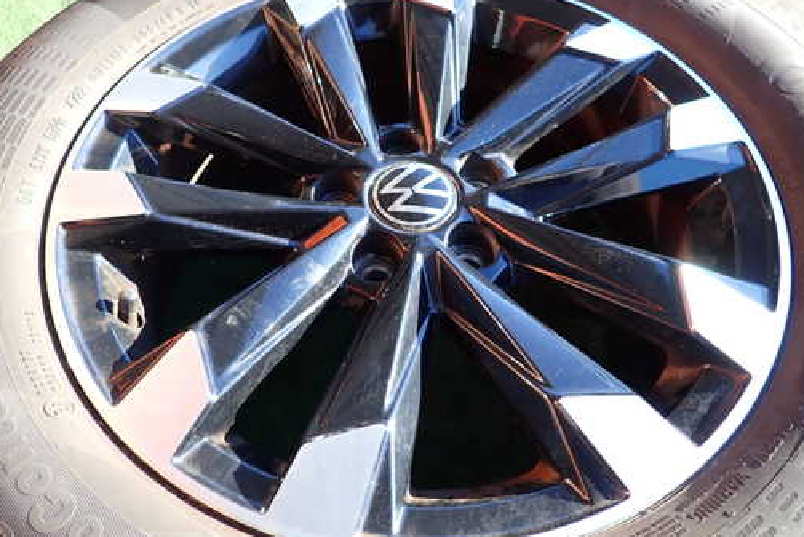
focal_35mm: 31
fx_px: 693
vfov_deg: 42.3
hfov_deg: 60.2
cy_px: 240
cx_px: 384
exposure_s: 1/200
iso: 100
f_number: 2
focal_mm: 4.5
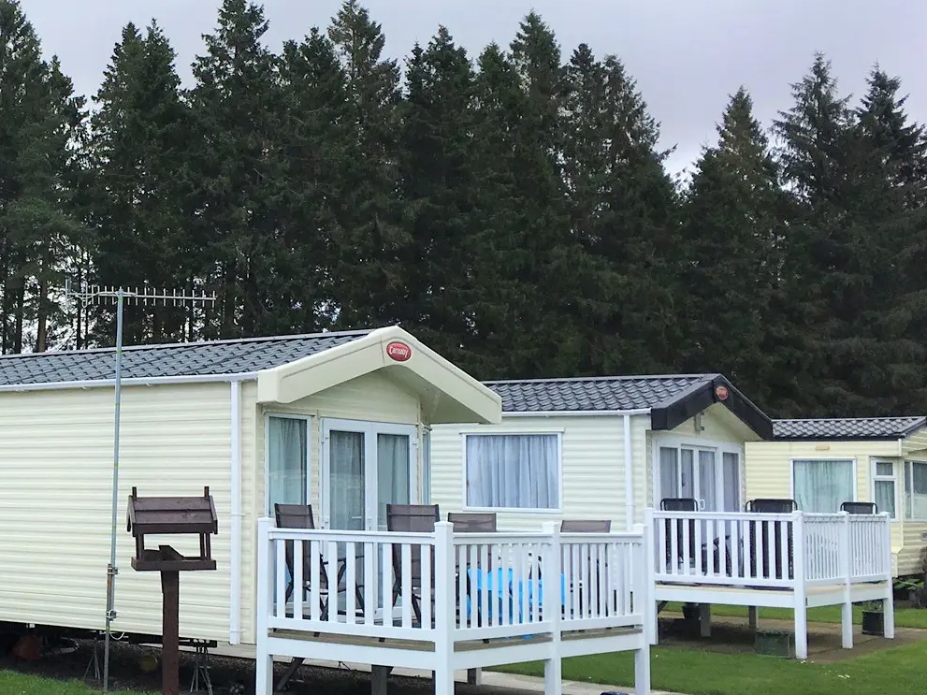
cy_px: 362
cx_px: 31
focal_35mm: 59
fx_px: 1580
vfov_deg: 24.8
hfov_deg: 30.7
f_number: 2.2
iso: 25
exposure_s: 1/1012
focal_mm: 4.15
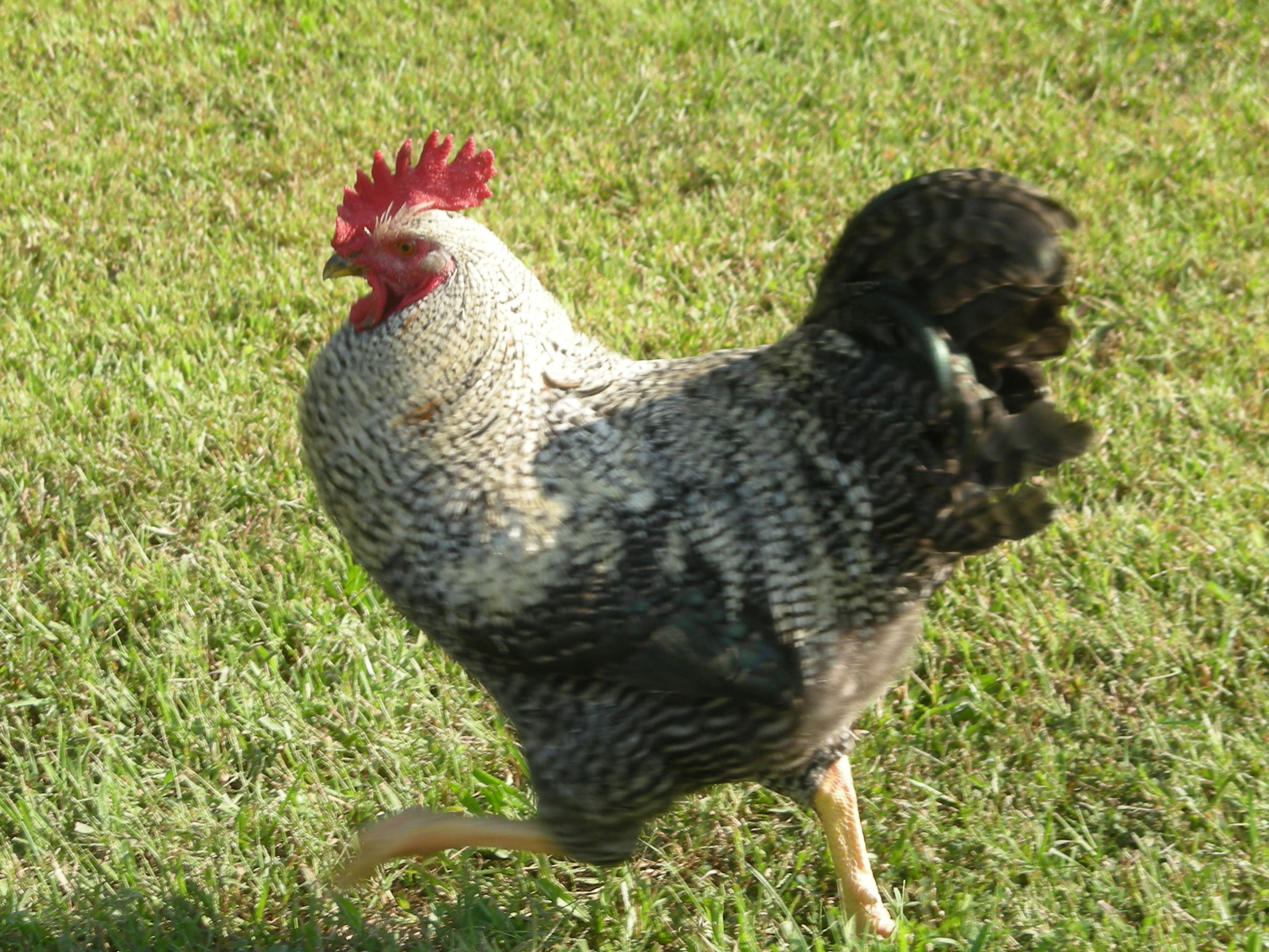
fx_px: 5023
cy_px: 564
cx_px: 608
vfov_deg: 10.8
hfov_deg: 14.4
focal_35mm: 137
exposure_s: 1/123
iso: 50
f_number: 4.7
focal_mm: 17.1
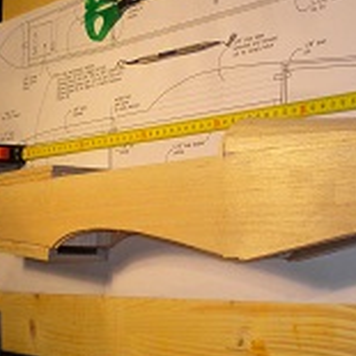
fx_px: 931
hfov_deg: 21.4
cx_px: 278
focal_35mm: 80
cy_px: 142
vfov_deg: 21.6
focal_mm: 6.3
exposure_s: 1/54
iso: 119
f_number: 3.1
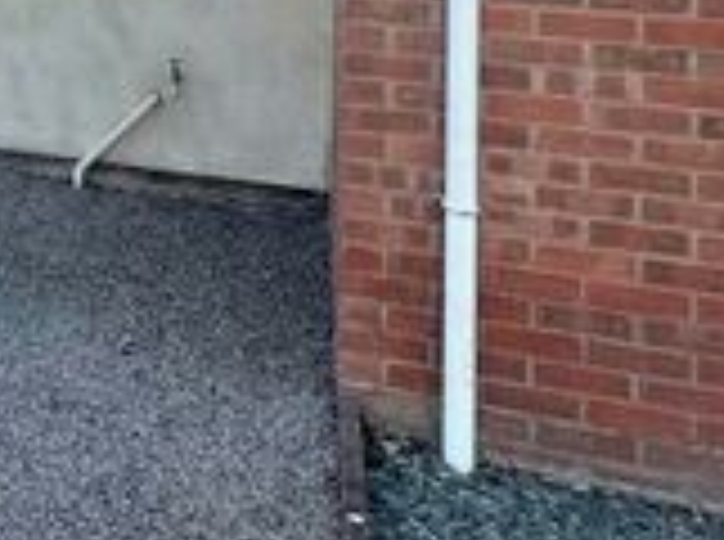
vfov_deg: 21.5
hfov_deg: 25.8
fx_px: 1273
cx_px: -283
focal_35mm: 61
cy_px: -178
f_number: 2.2
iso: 40
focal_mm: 2.22
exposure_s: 1/842
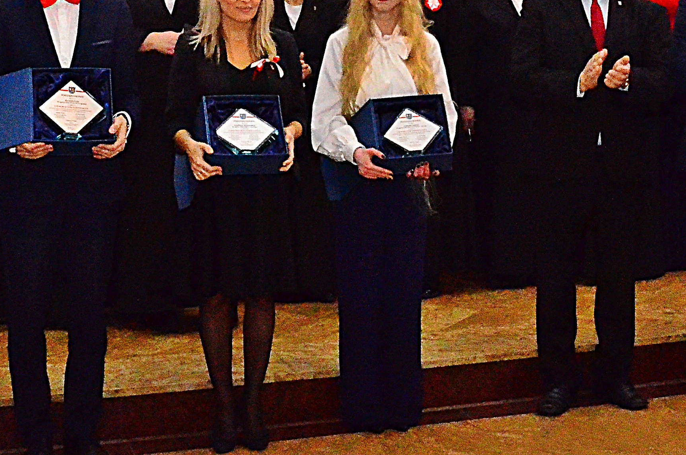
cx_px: 486
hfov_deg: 26.1
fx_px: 1464
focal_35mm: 77
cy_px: -18
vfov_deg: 17.2
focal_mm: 18
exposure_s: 1/200
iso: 3200
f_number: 10
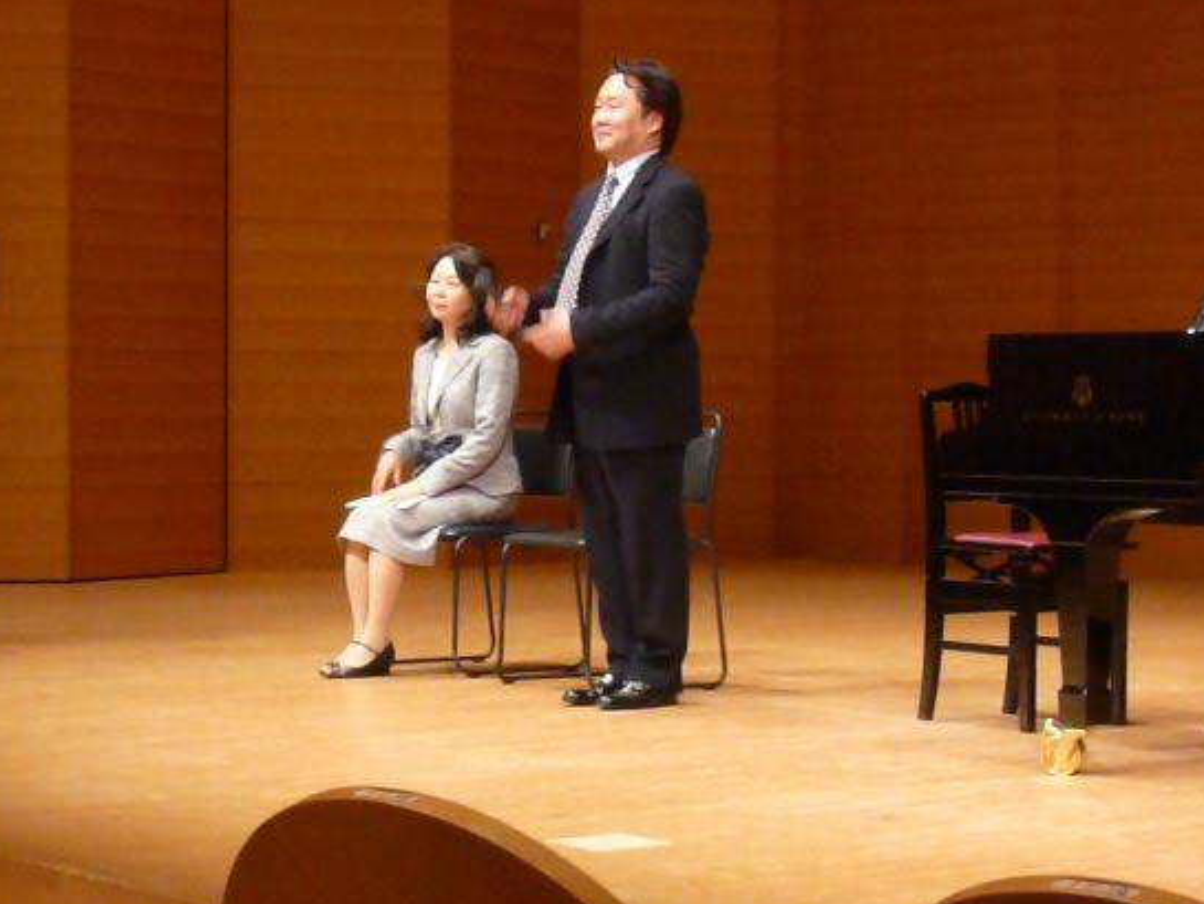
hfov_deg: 19.4
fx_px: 3514
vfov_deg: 14.7
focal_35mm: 101
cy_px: 471
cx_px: 506
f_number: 5.2
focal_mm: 14.1
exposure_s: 1/30
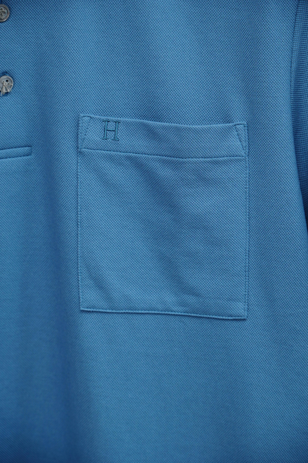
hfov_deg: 13.0
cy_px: 232
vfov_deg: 19.5
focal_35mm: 105
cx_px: 154
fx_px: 1347
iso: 320
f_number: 4
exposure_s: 1/250
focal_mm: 70
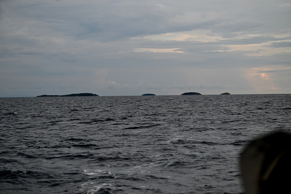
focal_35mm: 92
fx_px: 744
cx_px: 146
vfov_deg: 14.9
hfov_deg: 22.1
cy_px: 97
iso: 200
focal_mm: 92
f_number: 5.6
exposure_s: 1/500
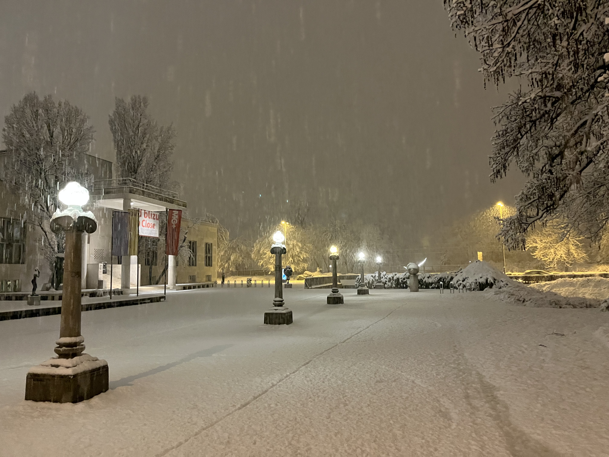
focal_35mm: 26
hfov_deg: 67.3
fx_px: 457
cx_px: 304
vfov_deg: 53.1
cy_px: 228
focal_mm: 5.1
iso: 640
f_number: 1.6
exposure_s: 1/25
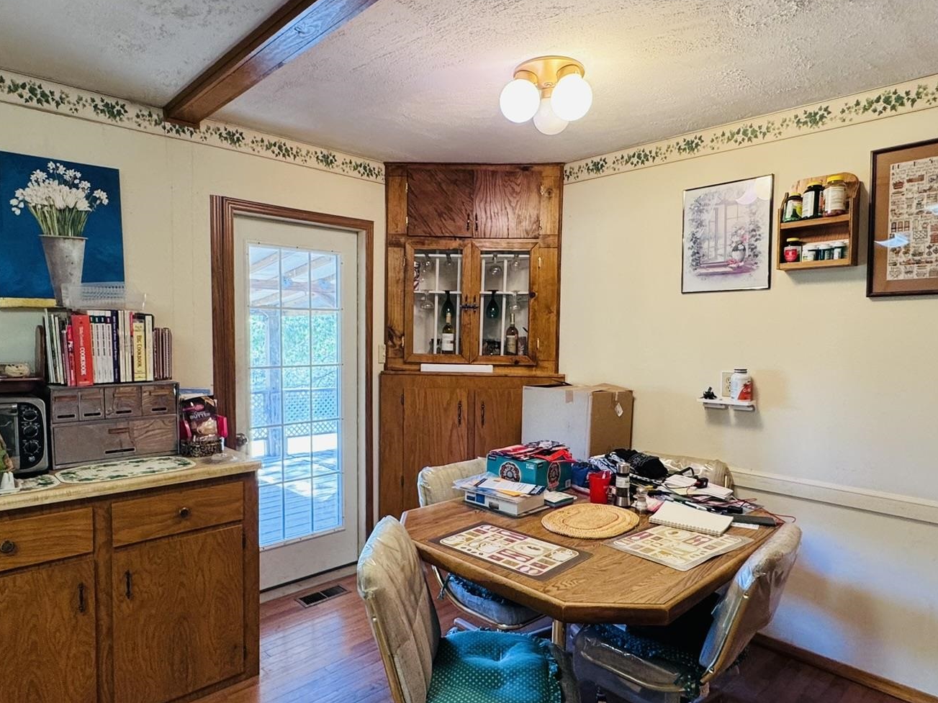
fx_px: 596
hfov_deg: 76.3
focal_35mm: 22
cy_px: 370
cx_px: 446
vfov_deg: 61.0
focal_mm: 2.22
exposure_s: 1/60
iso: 200
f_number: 2.2
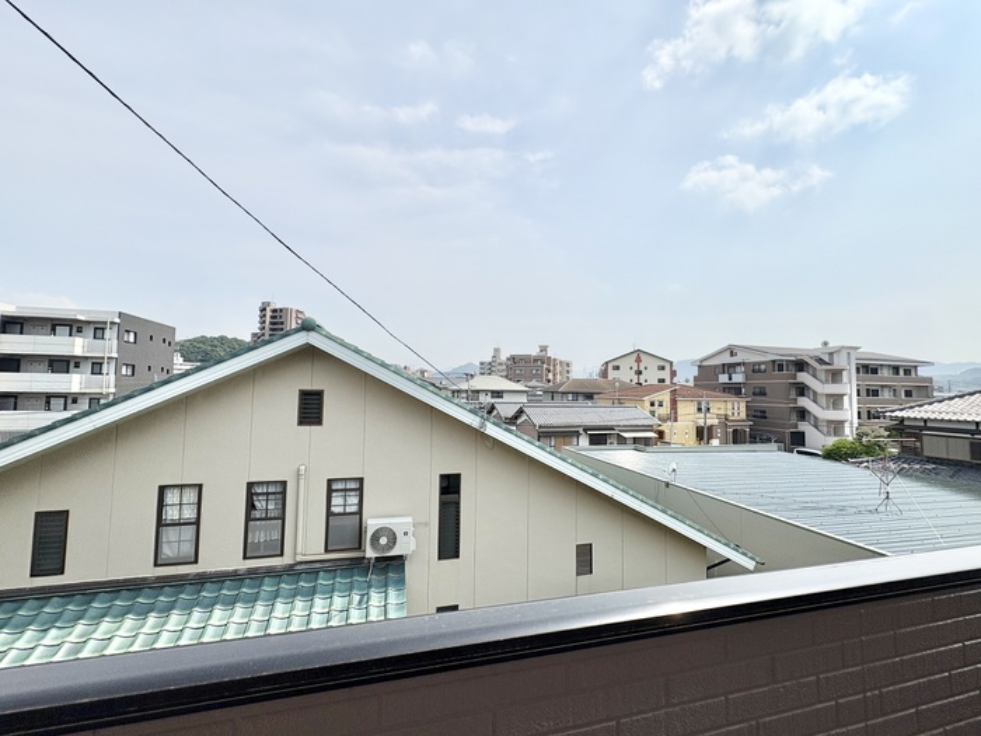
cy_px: 368
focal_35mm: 14
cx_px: 490
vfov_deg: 85.7
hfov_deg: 102.1
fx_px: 397
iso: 50
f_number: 2.2
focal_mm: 2.22
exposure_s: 1/3906
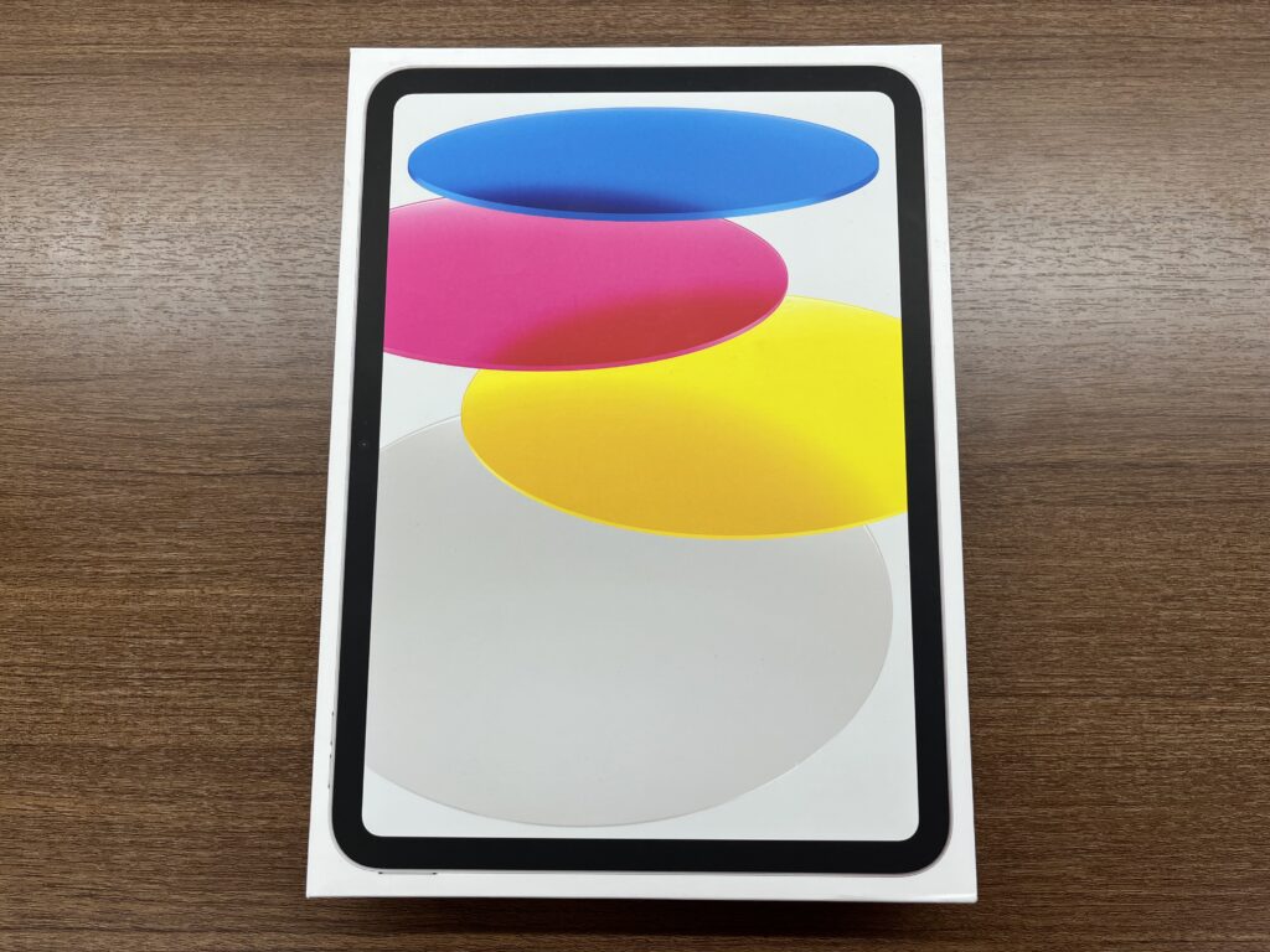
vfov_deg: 53.1
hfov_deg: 67.3
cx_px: 635
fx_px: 954
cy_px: 476
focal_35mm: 26
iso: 40
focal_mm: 5.1
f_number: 1.6
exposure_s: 1/100
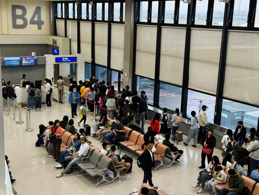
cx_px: 130
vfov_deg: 30.3
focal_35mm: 48
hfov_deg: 39.7
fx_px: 359
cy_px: 98
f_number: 1.78
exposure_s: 1/60
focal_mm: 6.76
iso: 80
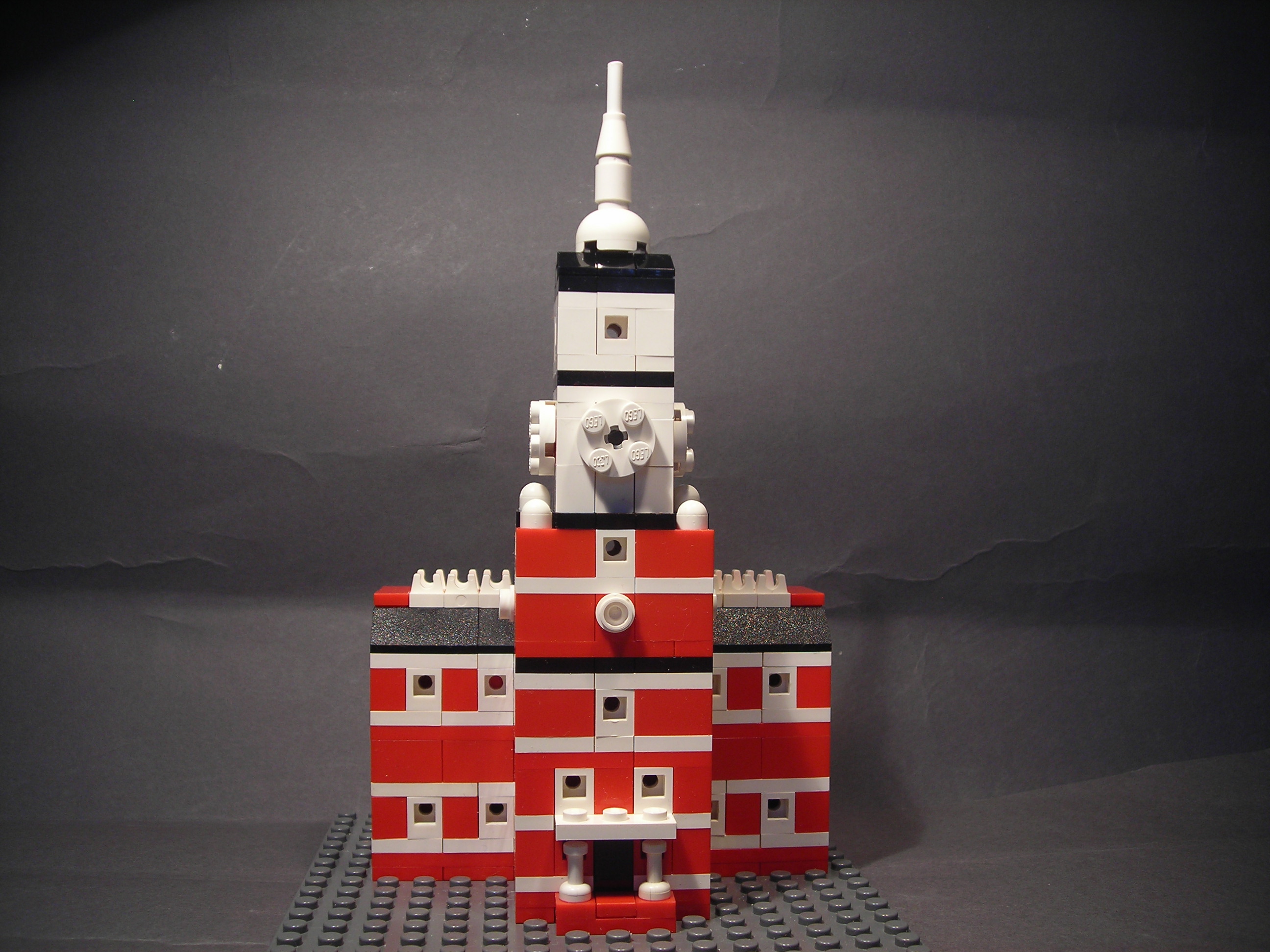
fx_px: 1394
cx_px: 635
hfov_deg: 49.0
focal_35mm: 38
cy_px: 476
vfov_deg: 37.7
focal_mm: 6.3
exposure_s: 1/40.1
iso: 50
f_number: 3.2
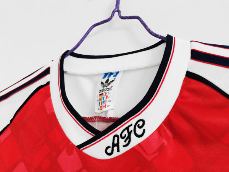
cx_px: 114
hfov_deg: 67.3
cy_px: 86
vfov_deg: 53.1
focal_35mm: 26
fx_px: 172
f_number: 1.8
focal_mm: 5.58
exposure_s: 1/100
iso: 100
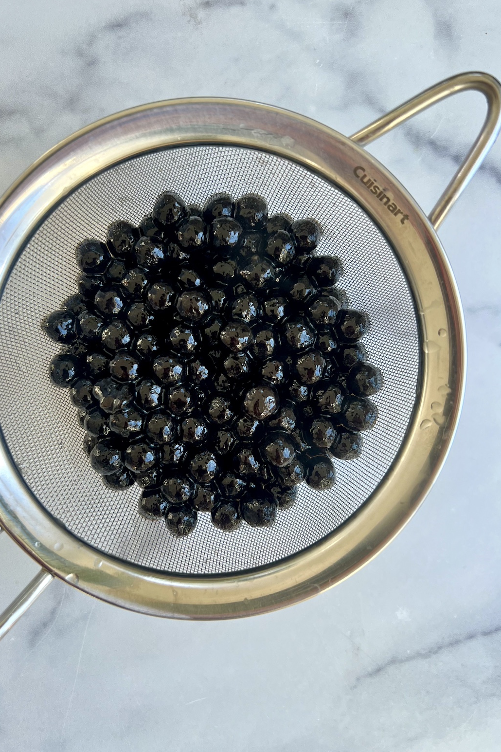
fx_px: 584
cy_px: 372
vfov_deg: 65.5
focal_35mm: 28
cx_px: 215
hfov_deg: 46.3
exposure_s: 1/121
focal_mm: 5.7
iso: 125
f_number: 1.5
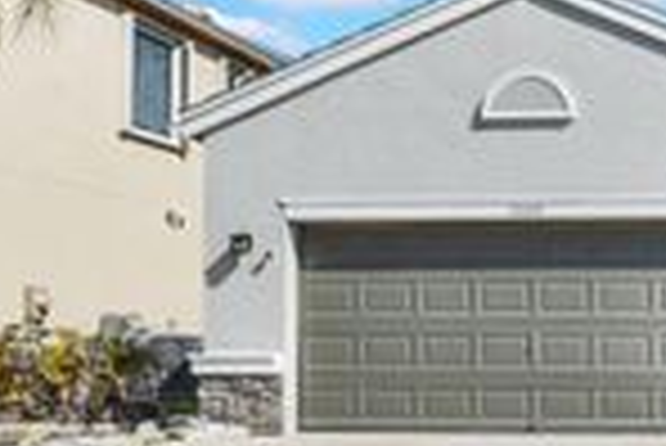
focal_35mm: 54
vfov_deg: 24.6
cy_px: 372
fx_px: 1000
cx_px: 819
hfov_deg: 30.6
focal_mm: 16
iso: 800
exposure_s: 1/1600
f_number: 8
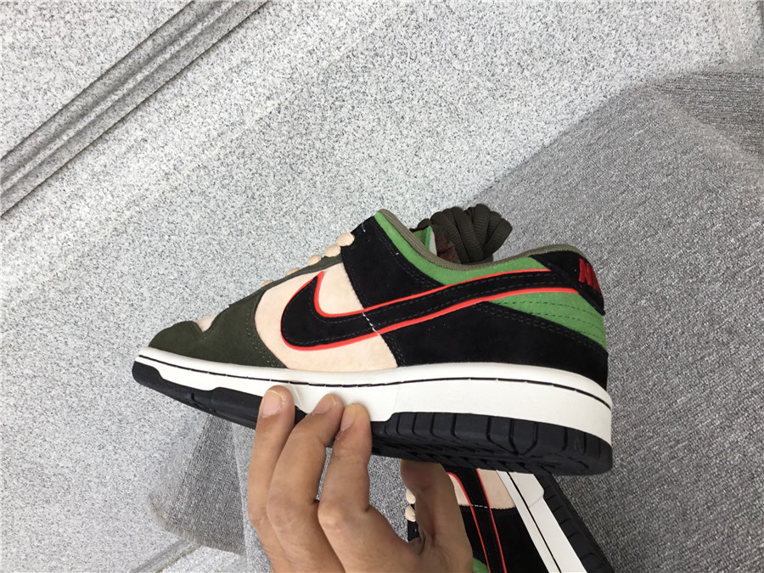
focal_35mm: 31
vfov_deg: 45.4
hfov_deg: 58.4
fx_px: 684
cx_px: 382
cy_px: 286
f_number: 2.4
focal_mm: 3.3
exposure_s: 1/100
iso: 32
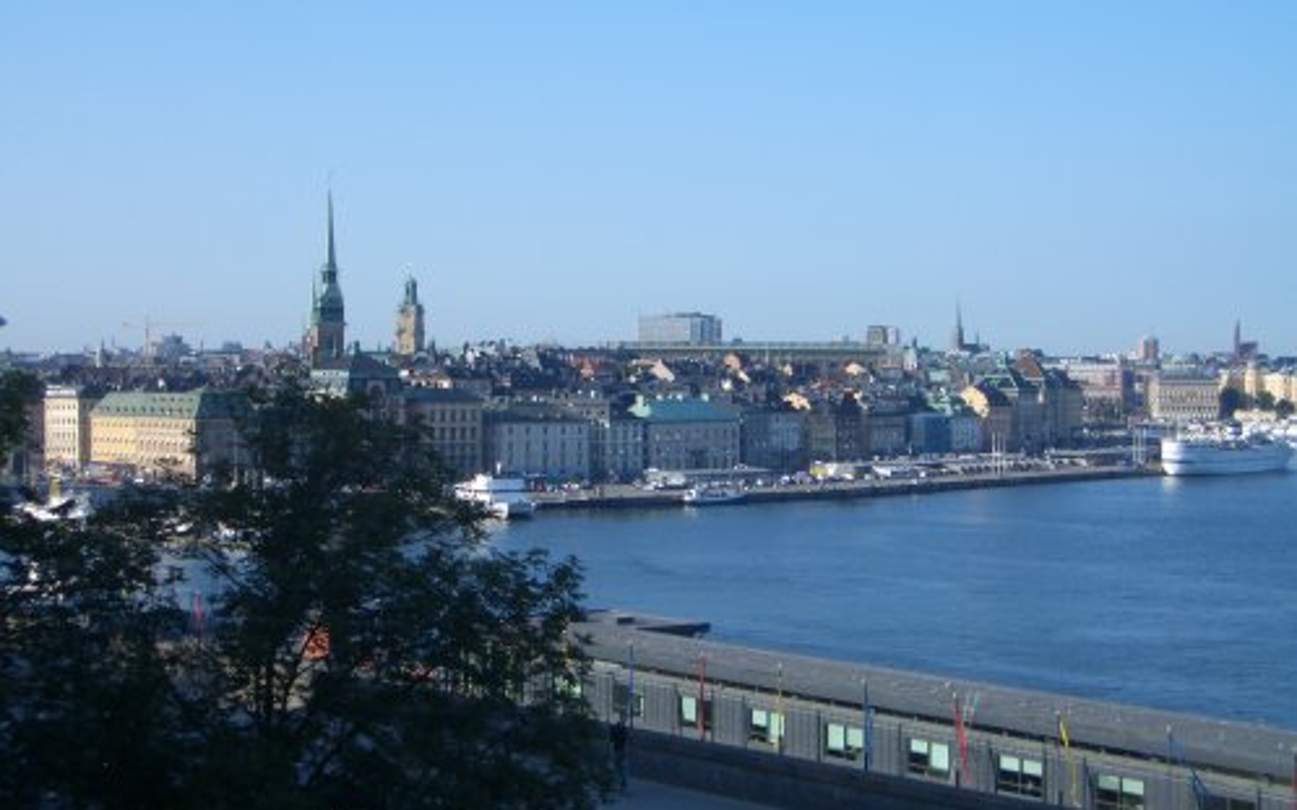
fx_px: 2332
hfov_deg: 31.1
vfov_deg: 19.7
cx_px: 648
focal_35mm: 66
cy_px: 356
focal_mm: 10.2
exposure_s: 1/800
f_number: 3.5
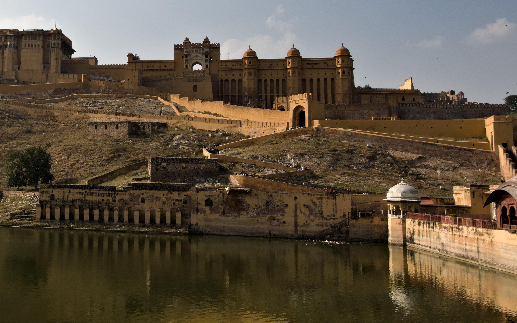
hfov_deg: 39.3
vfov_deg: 27.2
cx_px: 41
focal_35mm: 47
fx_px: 662
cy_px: 93
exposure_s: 1/640
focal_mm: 8.8
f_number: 5.6
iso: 125
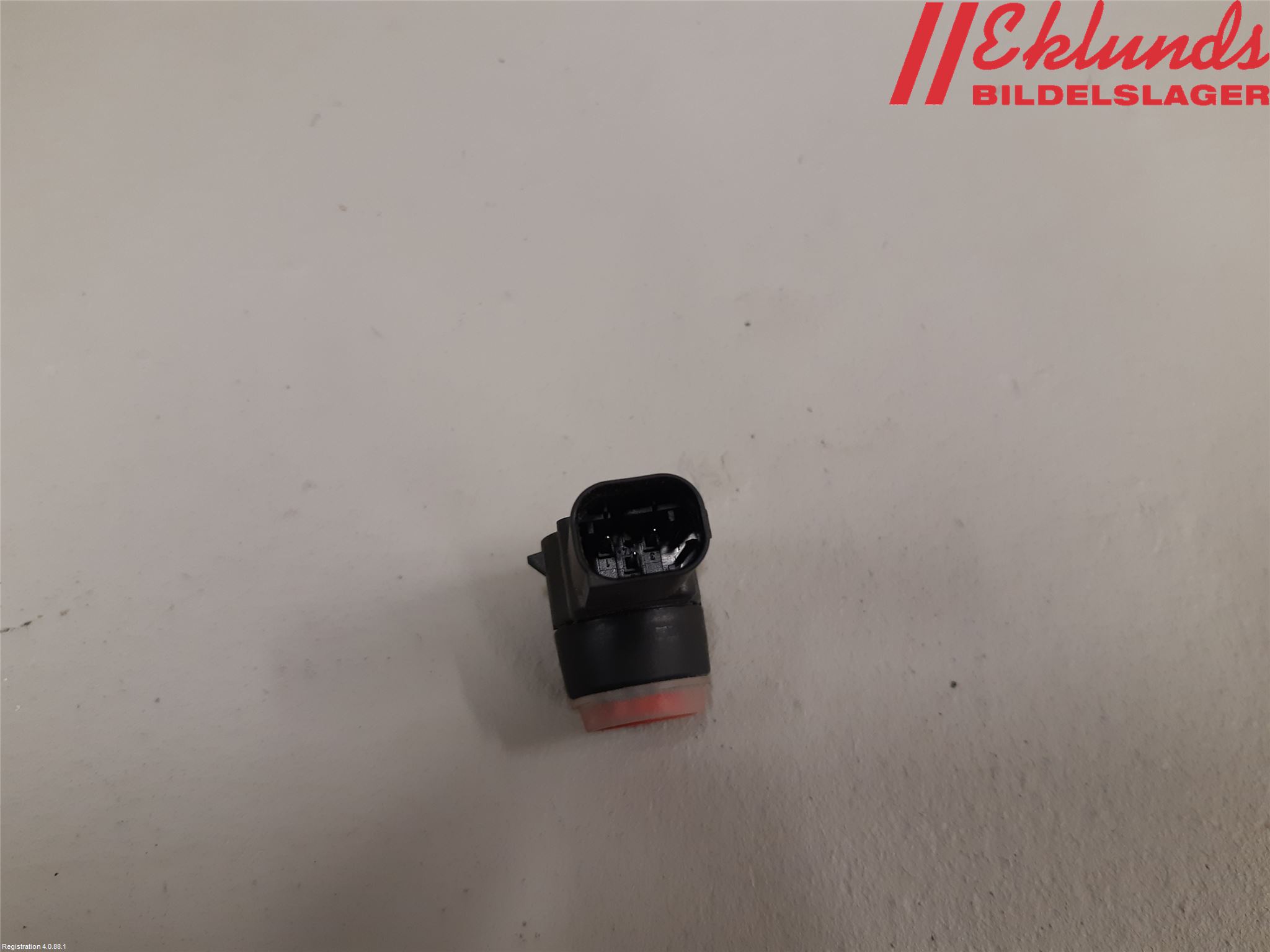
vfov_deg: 53.1
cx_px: 635
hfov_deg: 67.3
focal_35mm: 26
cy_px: 476
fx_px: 954
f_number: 1.7
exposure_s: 1/50
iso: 125
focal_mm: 3.93
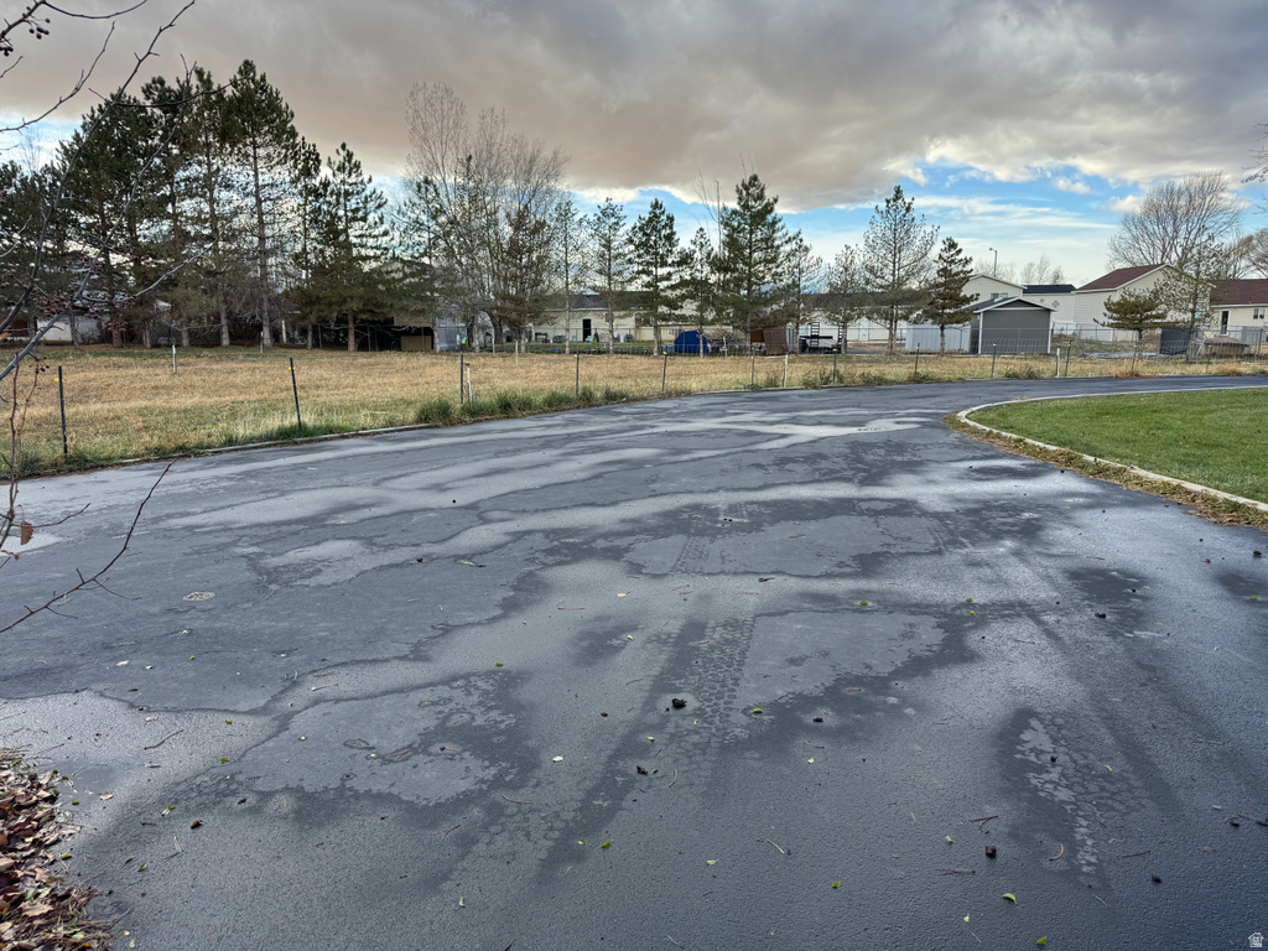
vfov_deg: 56.8
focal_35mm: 24
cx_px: 634
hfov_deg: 71.6
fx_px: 879
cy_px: 476
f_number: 1.78
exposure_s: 1/952
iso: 80
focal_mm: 6.76
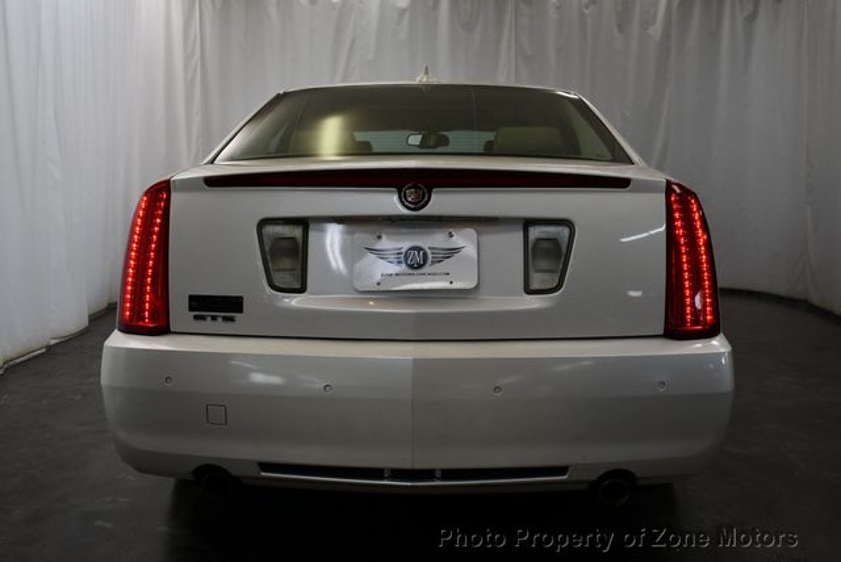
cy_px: 281
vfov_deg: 36.9
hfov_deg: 53.1
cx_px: 420
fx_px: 842
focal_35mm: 36
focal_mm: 18
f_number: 3.5
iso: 400
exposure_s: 1/250
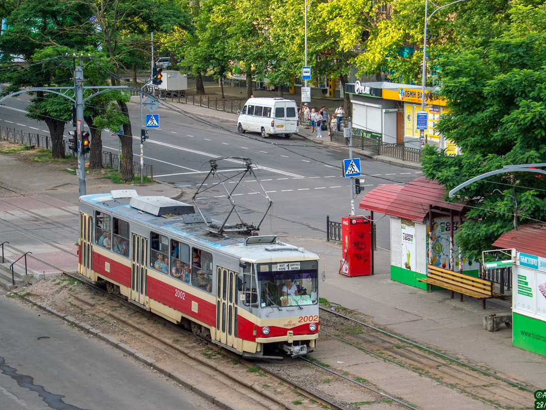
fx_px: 1294
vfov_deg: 18.0
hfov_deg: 23.8
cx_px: 264
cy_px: 205
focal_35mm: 82
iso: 200
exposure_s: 1/640
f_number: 5
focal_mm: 50
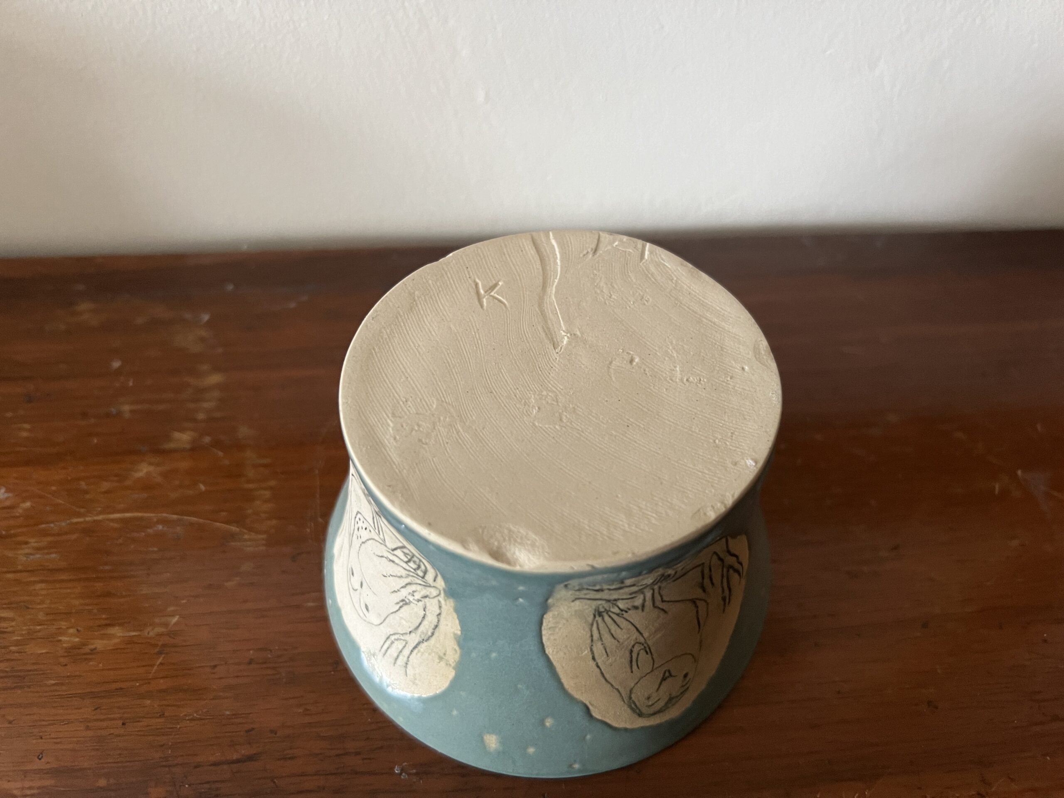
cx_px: 532
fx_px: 799
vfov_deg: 53.1
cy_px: 399
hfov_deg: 67.3
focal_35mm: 26
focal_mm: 5.7
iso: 500
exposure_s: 1/60
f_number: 1.5
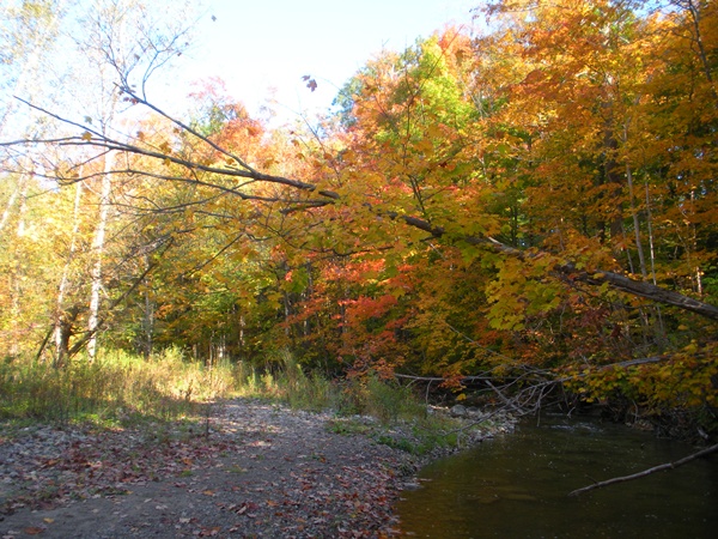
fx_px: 747
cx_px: 359
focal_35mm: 36
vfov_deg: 39.7
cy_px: 270
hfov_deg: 51.4
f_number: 3.5
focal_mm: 6.3
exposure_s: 1/126
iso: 86
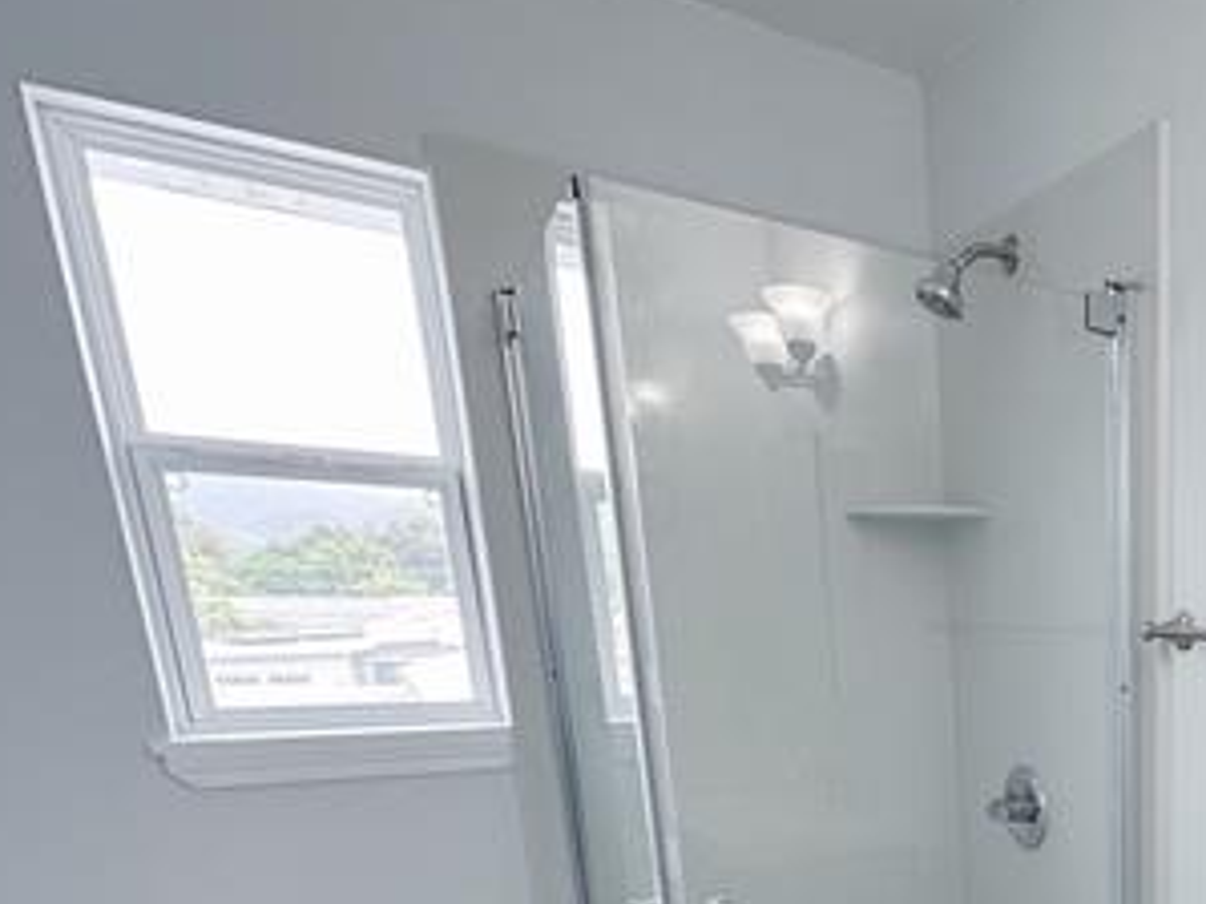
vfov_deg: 41.5
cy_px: 876
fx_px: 1045
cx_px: 1234
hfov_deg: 48.2
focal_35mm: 30
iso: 125
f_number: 2.2
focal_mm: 2.22
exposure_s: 1/120
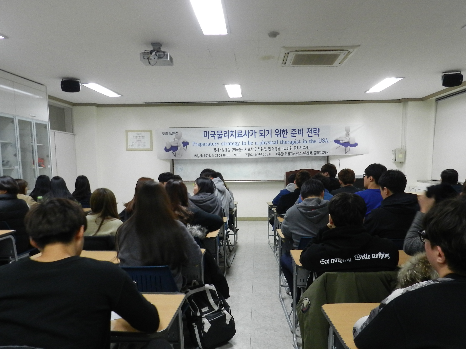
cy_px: 205
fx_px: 377
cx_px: 243
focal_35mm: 28
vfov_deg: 49.5
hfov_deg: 63.4
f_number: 3.4
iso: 400
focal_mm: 4
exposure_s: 1/25
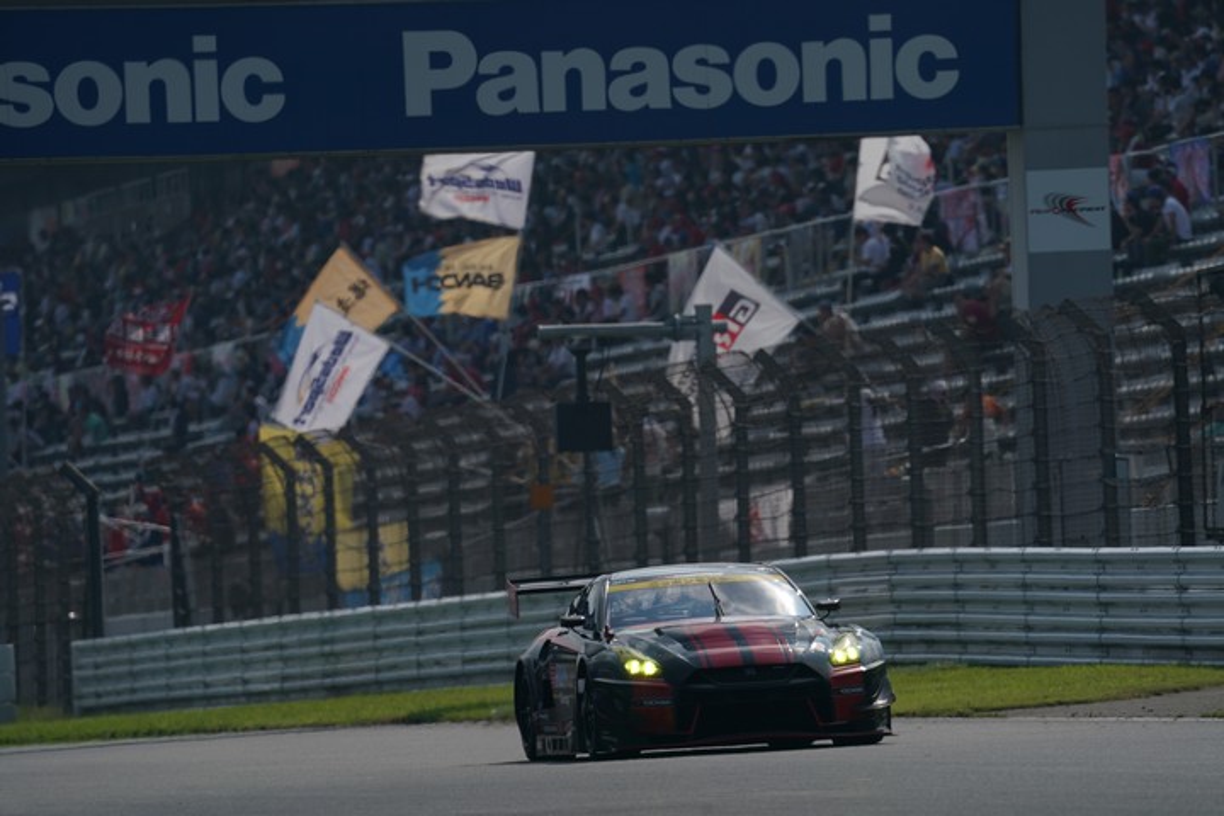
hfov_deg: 3.4
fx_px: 20398
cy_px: 408
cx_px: 612
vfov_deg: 2.3
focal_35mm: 600
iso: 200
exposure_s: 1/1600
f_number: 8
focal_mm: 600
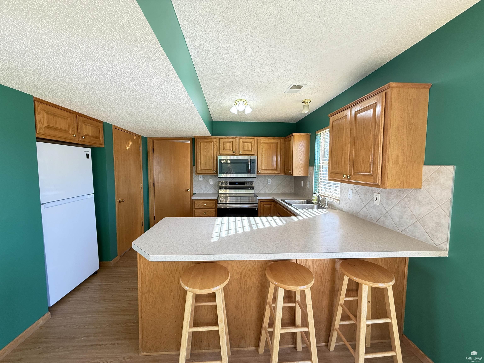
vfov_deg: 85.7
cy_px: 182
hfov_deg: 102.1
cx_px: 242
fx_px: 196
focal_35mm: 14
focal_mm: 2.22
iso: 160
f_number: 2.2
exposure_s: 1/120
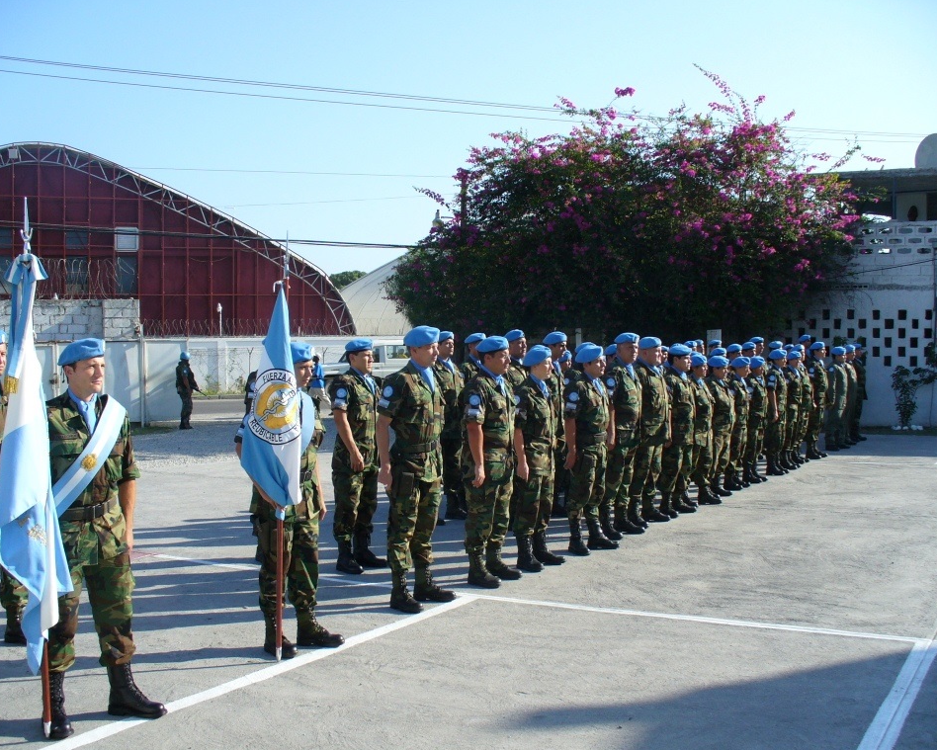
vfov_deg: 38.2
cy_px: 376
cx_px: 445
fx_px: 1082
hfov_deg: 46.8
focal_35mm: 39
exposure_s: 1/200
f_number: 5.6
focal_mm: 6.1
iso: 80
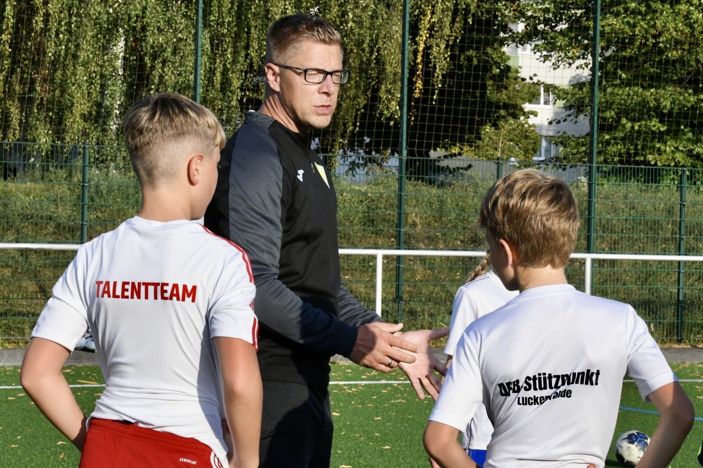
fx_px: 2050
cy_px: 234
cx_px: 352
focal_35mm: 105
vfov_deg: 13.0
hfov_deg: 19.5
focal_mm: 105
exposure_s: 1/1000
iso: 5000
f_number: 29
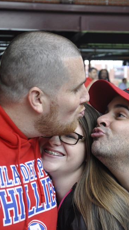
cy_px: 115
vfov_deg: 22.5
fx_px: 577
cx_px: 69
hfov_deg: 12.7
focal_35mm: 95
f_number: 5.6
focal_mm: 40
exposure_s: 1/30
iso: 400
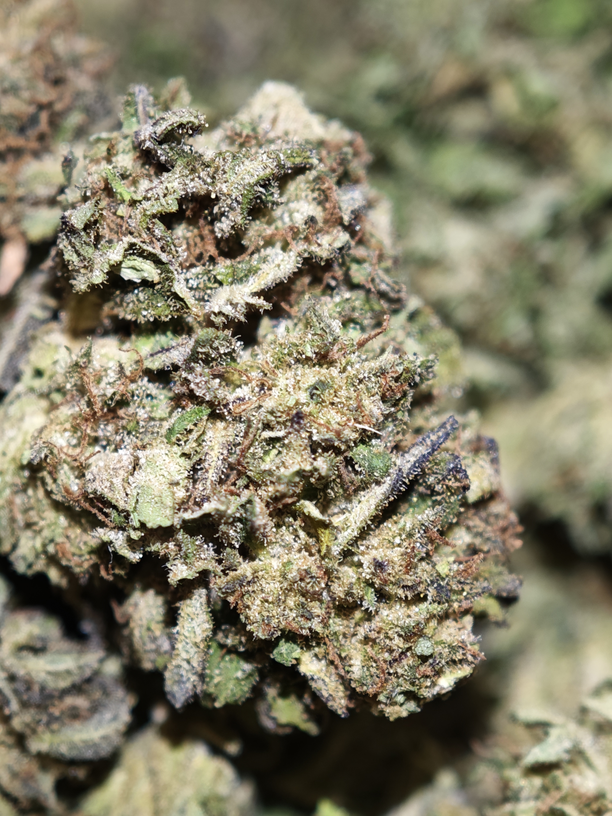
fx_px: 2357
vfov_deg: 19.6
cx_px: 306
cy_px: 408
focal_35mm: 100
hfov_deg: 14.8
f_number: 1.8
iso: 125
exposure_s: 1/100
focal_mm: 11.5
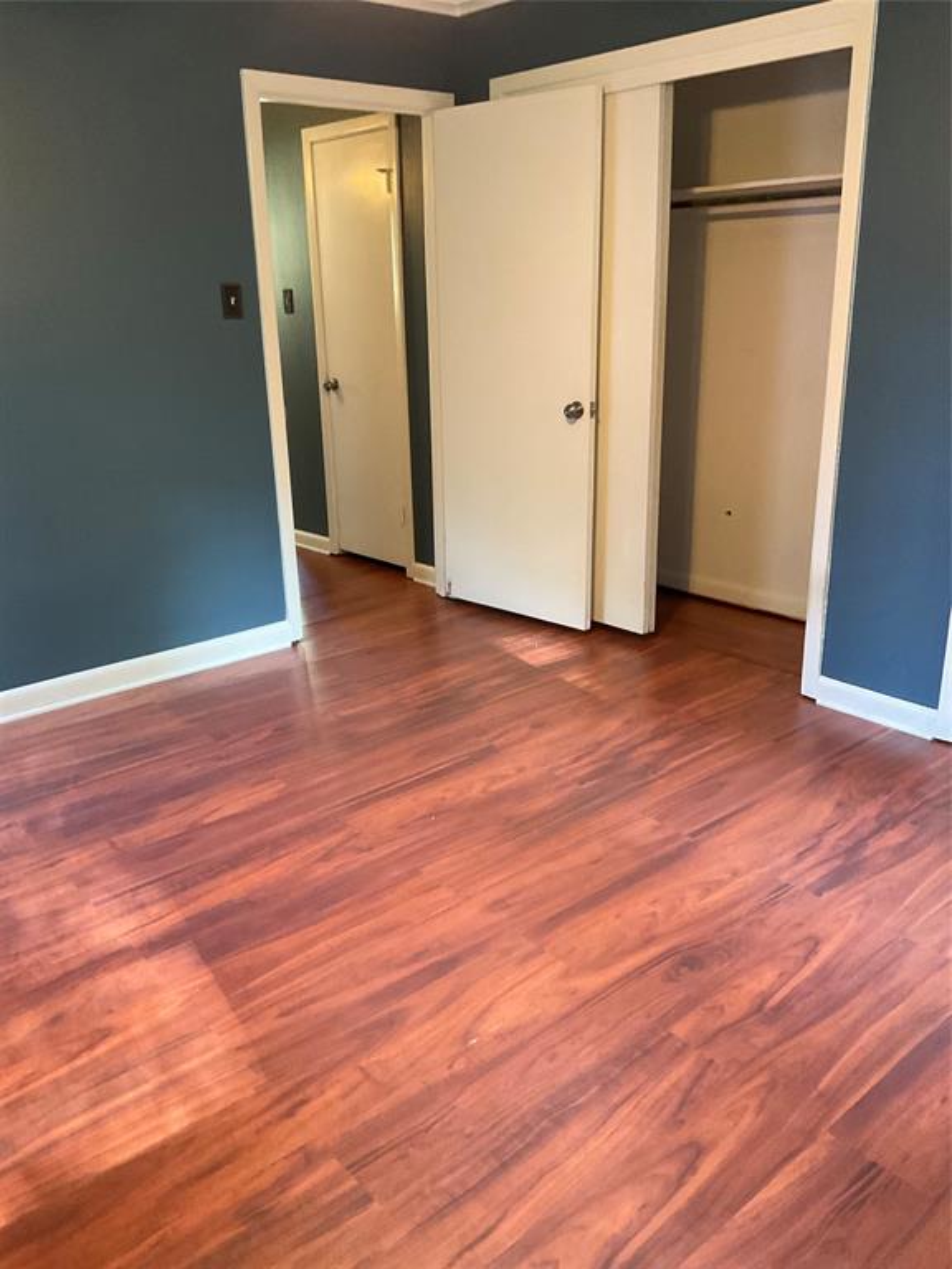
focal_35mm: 29
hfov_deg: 48.2
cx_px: 476
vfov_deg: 61.7
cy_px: 634
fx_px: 1063
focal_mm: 3
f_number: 1.8
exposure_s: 1/60
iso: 250
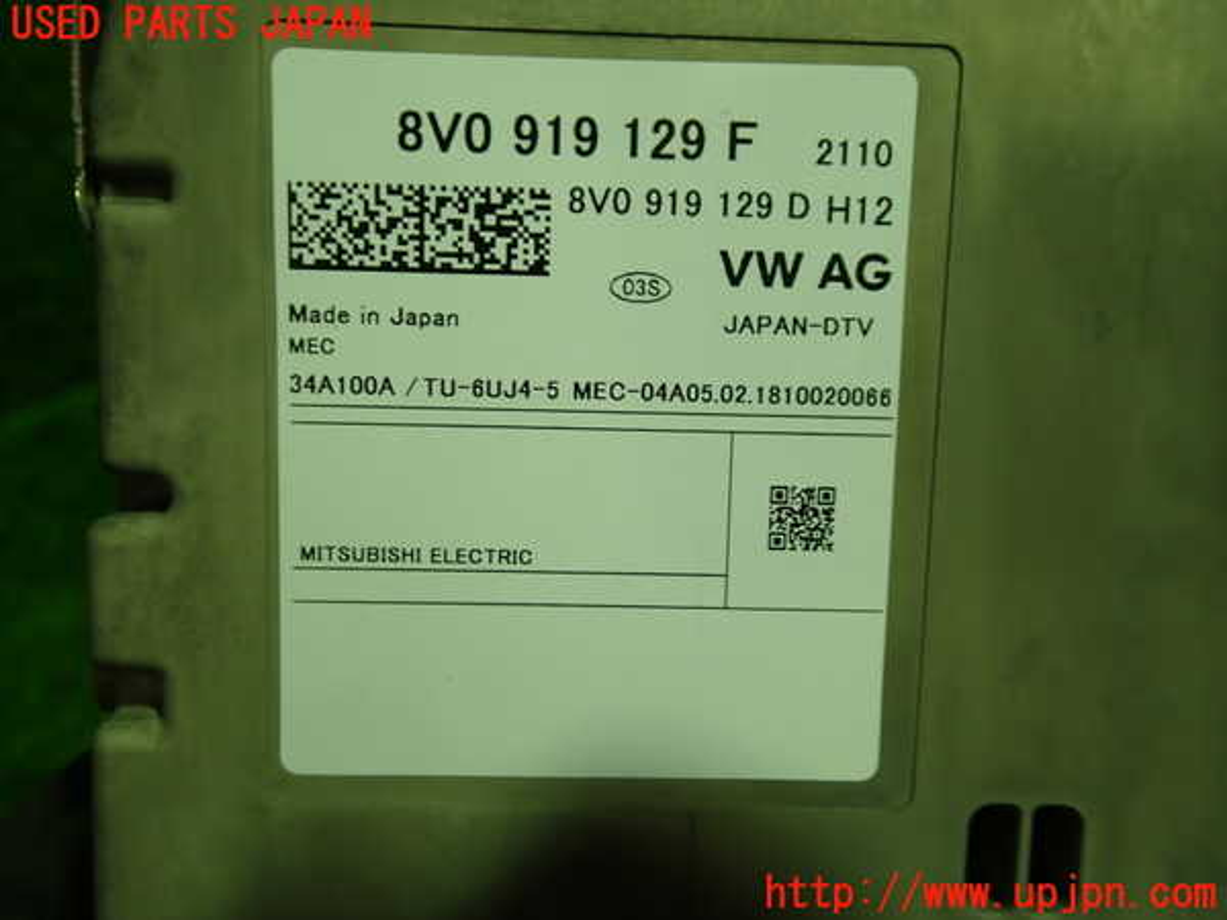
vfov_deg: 46.8
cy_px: 460
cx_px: 614
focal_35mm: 30
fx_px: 1063
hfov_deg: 60.0
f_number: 2.3
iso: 160
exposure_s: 1/60
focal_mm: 5.4
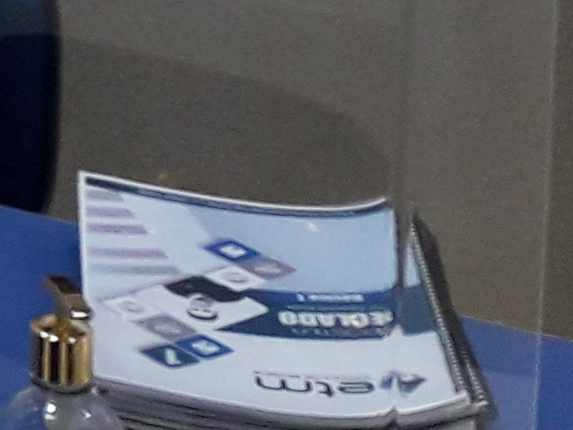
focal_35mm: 167
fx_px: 2764
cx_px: -879
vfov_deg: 7.9
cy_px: -788
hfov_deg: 10.1
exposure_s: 1/30
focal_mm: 3.7
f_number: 1.9
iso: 64
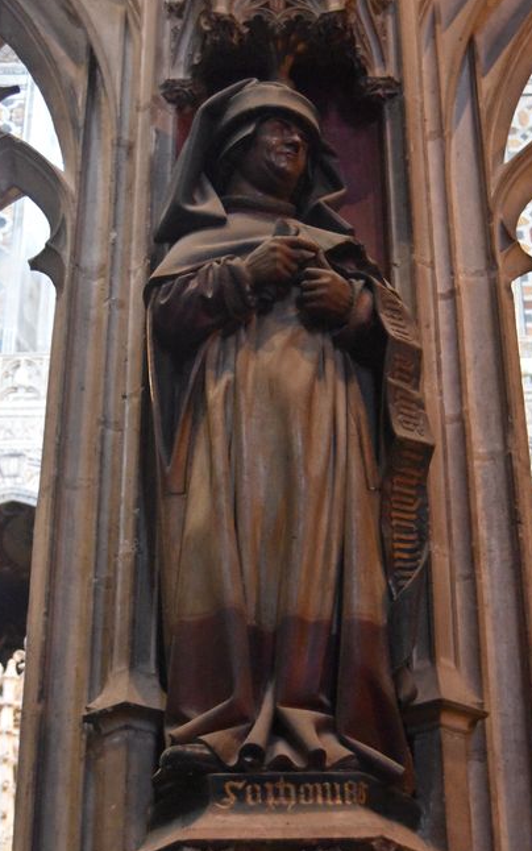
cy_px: 453
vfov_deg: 32.5
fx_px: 1461
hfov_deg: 20.6
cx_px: 268
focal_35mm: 63
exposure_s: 1/30
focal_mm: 38
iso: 12800
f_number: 4.8
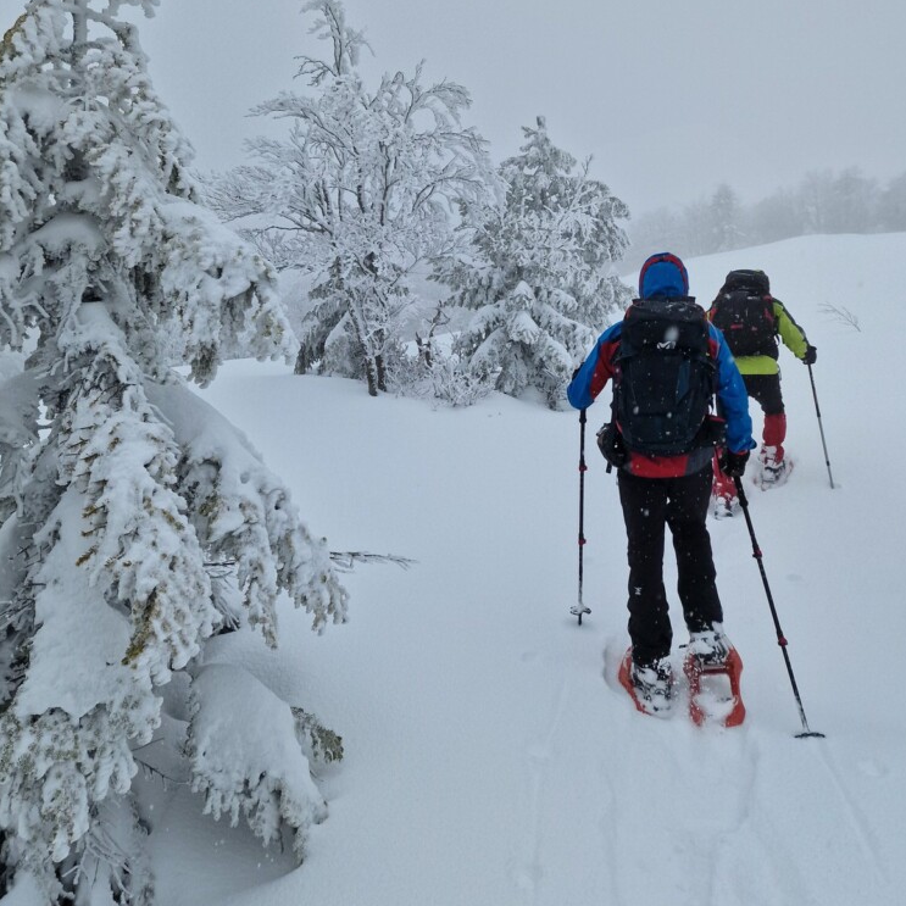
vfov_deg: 57.0
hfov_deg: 57.3
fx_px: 829
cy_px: 379
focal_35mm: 28
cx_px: 466
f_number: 1.8
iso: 50
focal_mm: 6.4
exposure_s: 1/1340
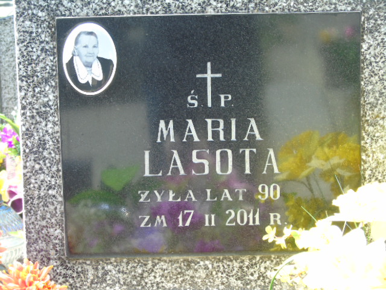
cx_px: 193
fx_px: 1383
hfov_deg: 15.9
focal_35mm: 124
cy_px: 145
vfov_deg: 12.0
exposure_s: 1/60
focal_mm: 22
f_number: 4.6
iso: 80
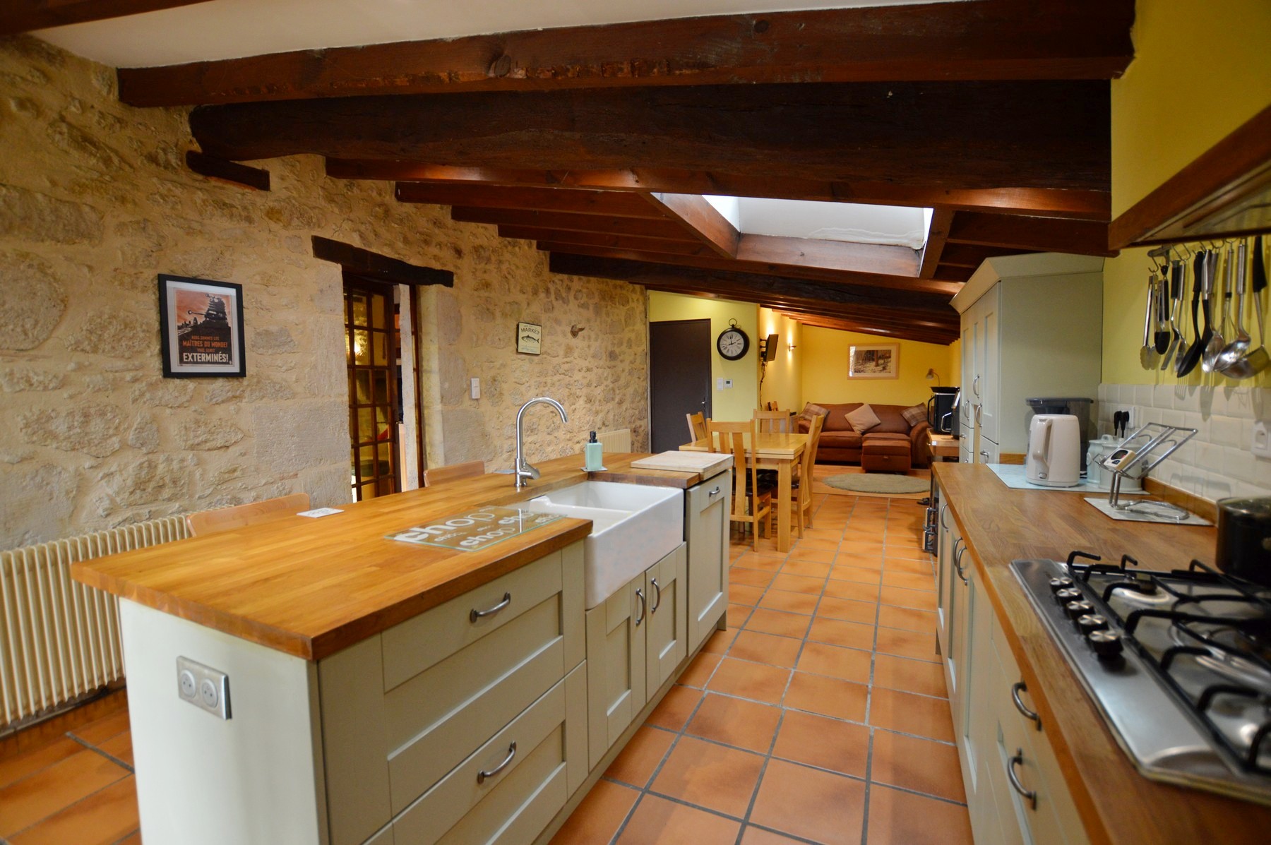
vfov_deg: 77.2
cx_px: 636
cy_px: 422
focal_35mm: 15
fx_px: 529
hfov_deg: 100.4
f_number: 3.5
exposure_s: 1/60
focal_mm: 10
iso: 640
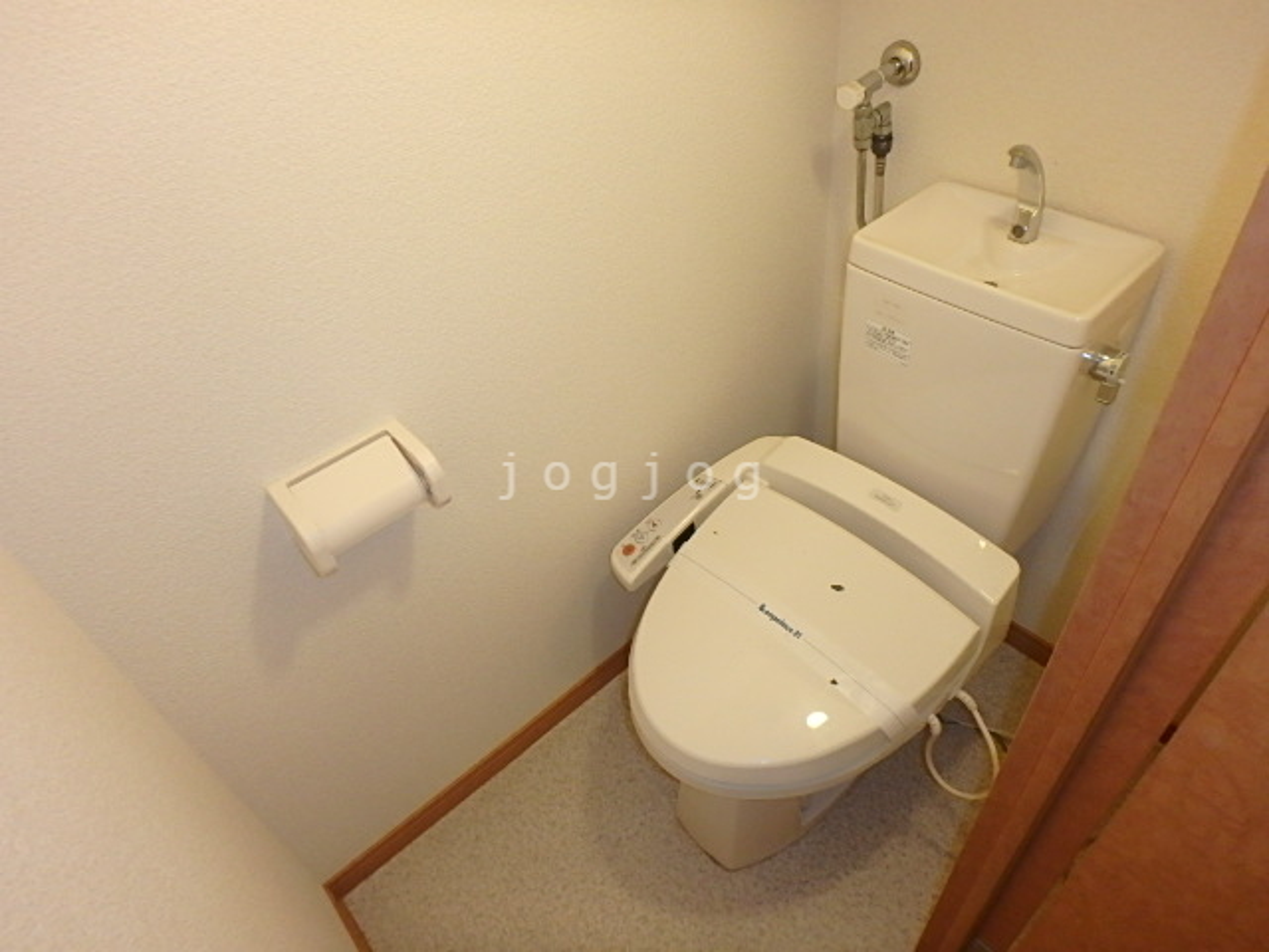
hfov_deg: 79.0
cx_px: 634
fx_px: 770
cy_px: 476
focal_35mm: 21
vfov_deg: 63.4
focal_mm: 3.7
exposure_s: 1/30
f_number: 3.5
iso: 400
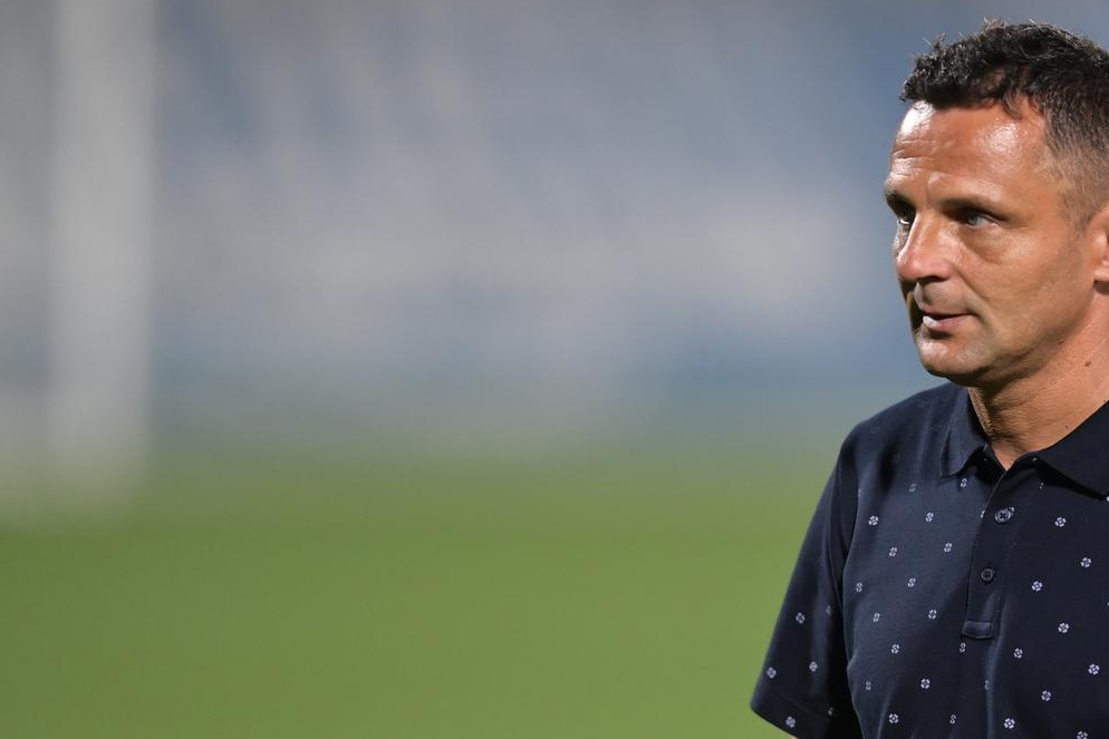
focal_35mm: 644
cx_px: 851
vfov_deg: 2.1
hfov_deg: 3.2
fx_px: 19840
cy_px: 458
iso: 4000
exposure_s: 1/1250
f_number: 2.8
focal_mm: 400
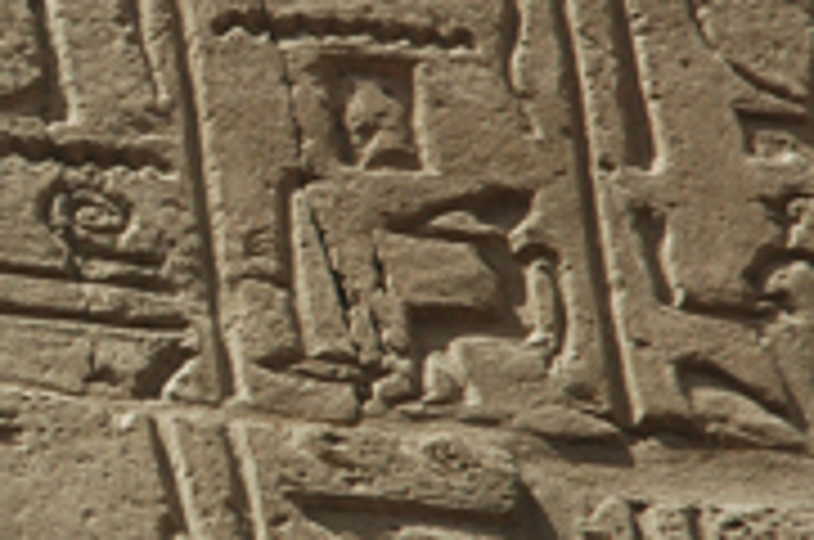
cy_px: 212
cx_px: -292
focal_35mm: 829
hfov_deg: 2.5
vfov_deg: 1.7
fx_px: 18711
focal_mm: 200
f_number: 5
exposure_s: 1/400
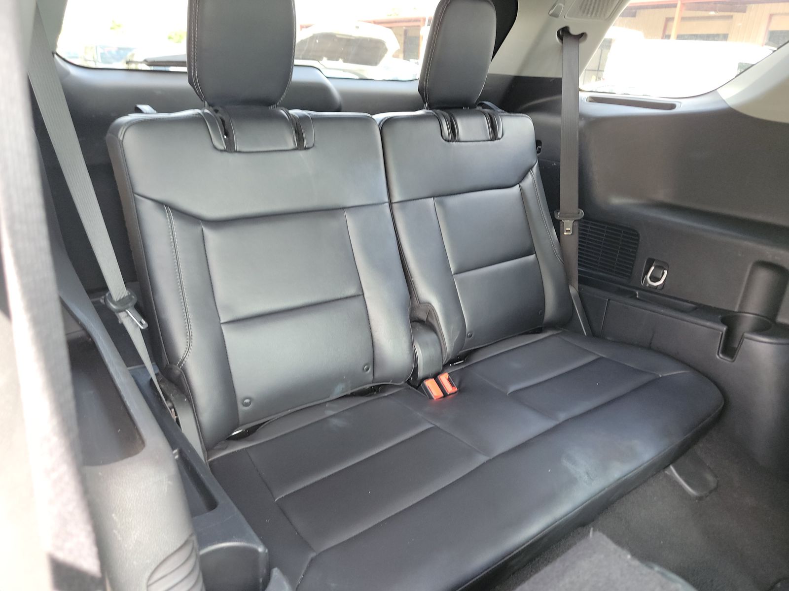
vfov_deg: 56.8
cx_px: 394
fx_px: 547
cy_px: 296
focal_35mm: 24
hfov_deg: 71.6
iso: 528
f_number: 1.8
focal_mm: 6.7
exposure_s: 1/59
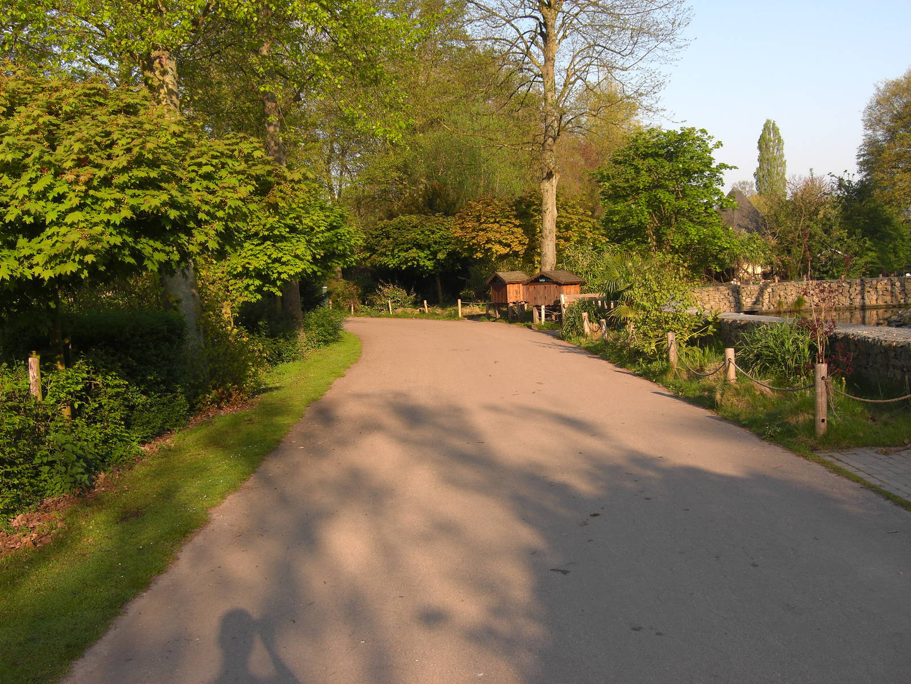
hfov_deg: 49.0
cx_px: 456
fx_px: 1000
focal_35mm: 38
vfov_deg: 37.7
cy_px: 342
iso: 80
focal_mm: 7.9
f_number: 4
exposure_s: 1/320
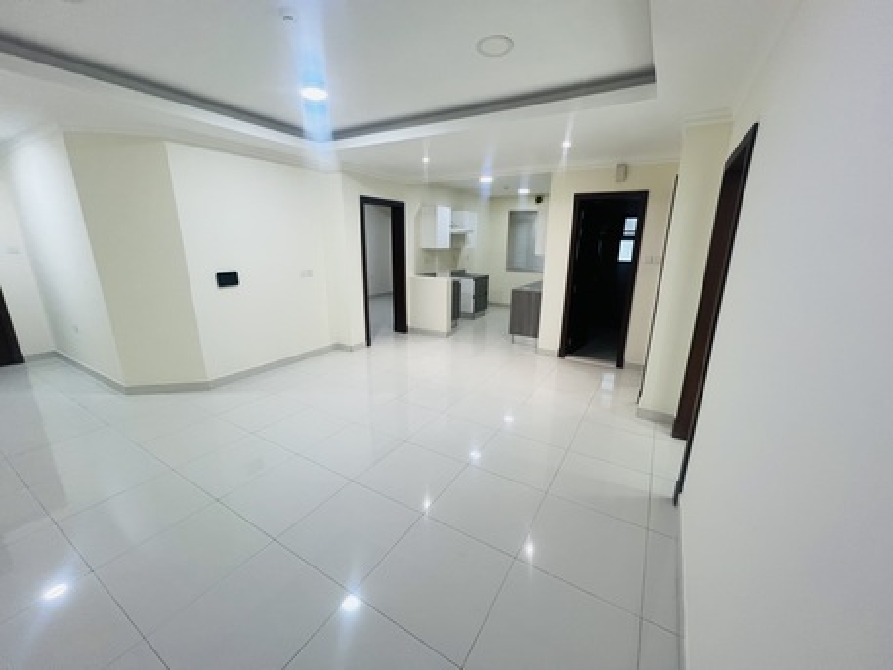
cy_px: 335
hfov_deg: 106.2
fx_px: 335
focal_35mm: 13
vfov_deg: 89.9
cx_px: 446
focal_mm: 1.57
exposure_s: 1/100
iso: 200
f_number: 1.8
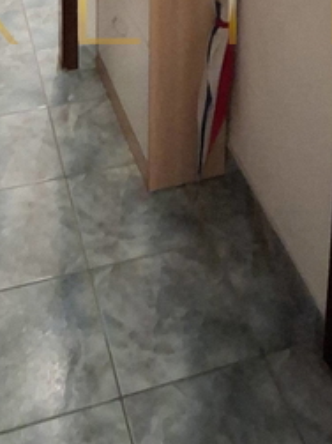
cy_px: -272
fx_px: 717
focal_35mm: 56
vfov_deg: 24.2
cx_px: 150
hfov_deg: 26.1
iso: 640
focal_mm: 1.74
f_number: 2.2
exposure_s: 1/20
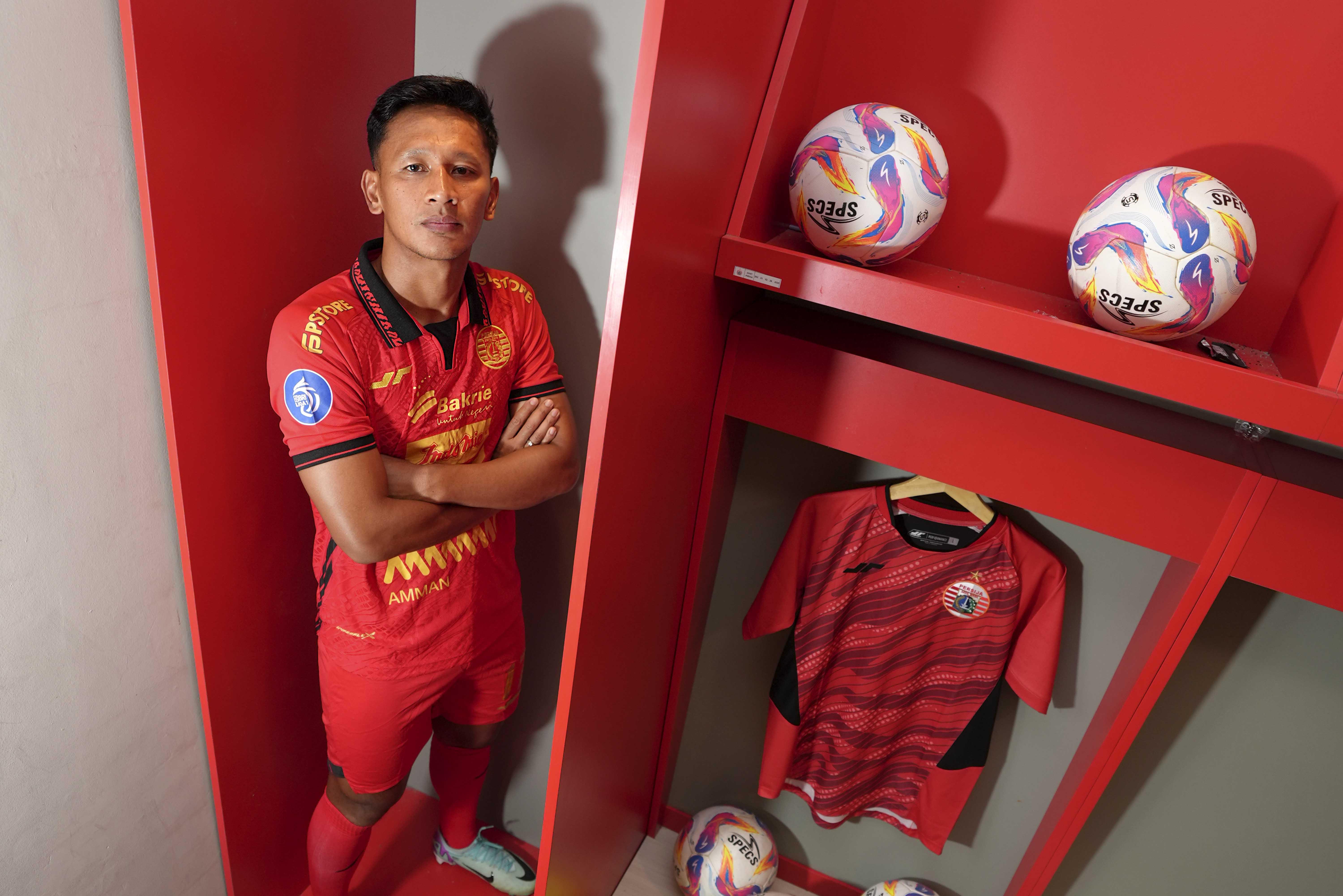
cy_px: 448
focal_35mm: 16
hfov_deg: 96.7
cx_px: 672
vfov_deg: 73.7
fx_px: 597
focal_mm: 16
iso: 500
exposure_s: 1/250
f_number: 2.8
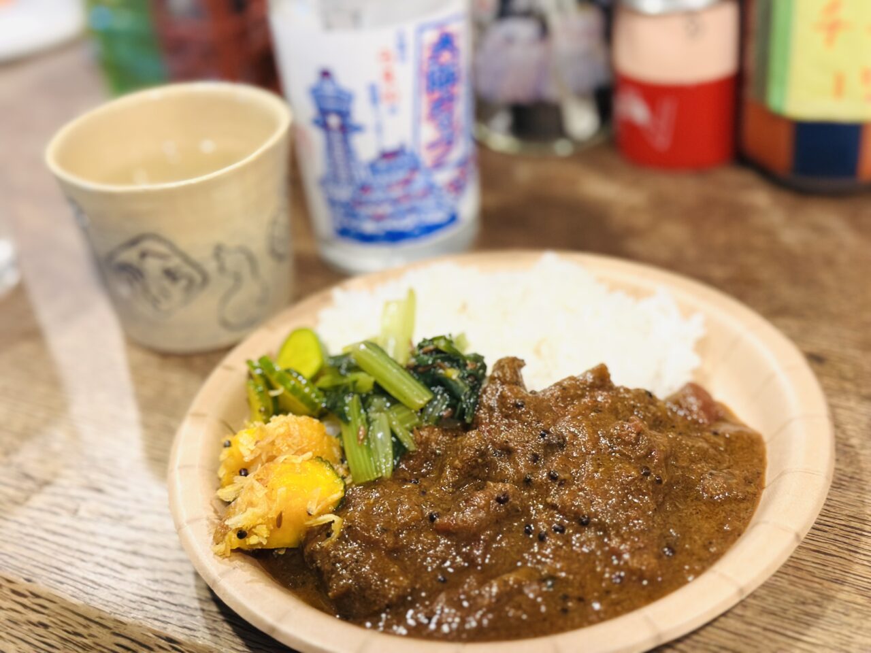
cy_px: 326
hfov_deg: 39.7
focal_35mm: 48
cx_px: 436
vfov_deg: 30.3
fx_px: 1208
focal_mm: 6.86
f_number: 1.78
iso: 250
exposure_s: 1/40
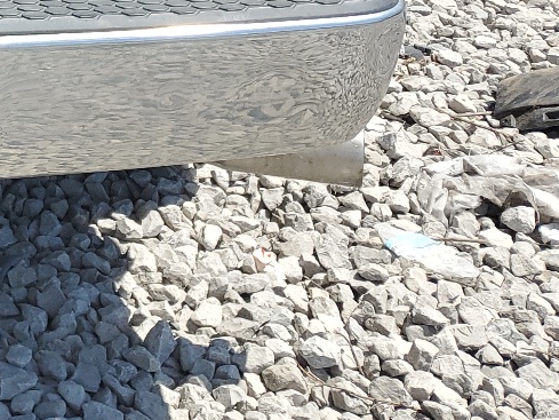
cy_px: -179
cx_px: -297
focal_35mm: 85
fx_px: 1373
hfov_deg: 19.7
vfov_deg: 16.1
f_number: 1.5
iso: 50
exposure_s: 1/3333
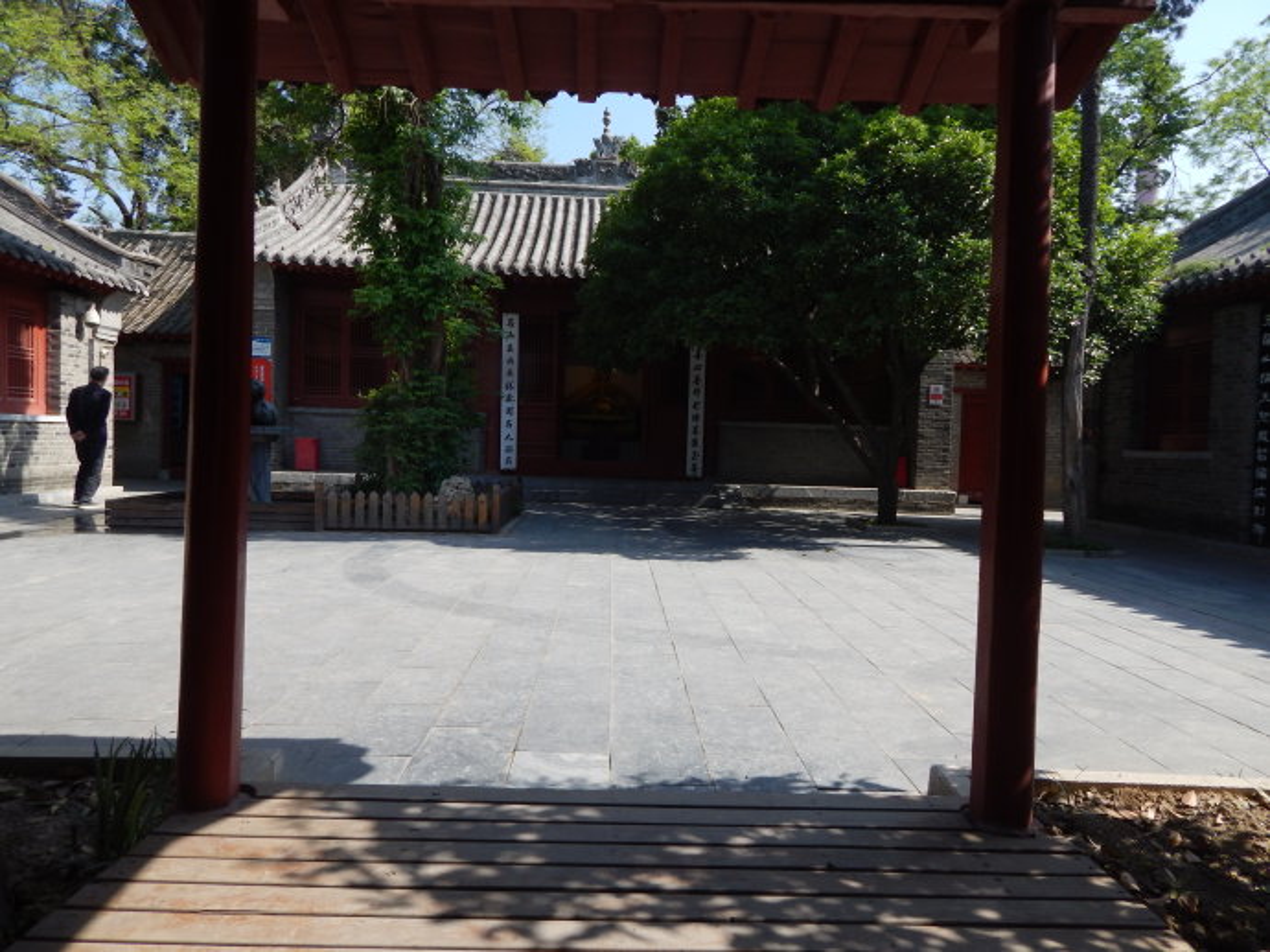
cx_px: 635
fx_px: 844
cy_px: 476
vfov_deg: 58.8
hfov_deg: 73.9
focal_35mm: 23
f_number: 3
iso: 125
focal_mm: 4
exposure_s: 1/800
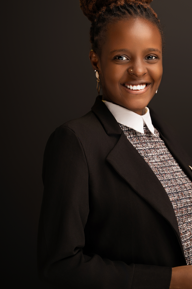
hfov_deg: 16.4
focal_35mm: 83
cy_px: 118
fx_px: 662
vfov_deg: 24.5
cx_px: 143
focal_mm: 53.5
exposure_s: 1/200
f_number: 7.1
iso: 200
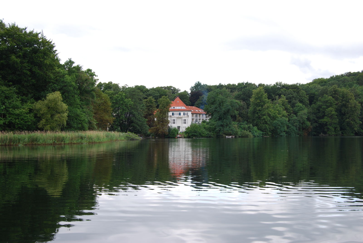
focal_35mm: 45
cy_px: 122
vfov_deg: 29.9
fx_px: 454
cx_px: 182
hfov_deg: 43.6
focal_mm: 30
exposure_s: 1/80
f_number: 8
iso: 200
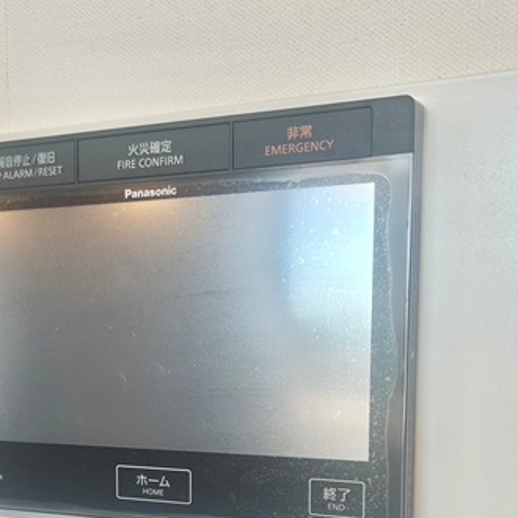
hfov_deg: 31.9
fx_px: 897
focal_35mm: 53
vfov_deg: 31.1
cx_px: 162
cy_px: 443
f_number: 1.5
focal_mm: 5.7
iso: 50
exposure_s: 1/295
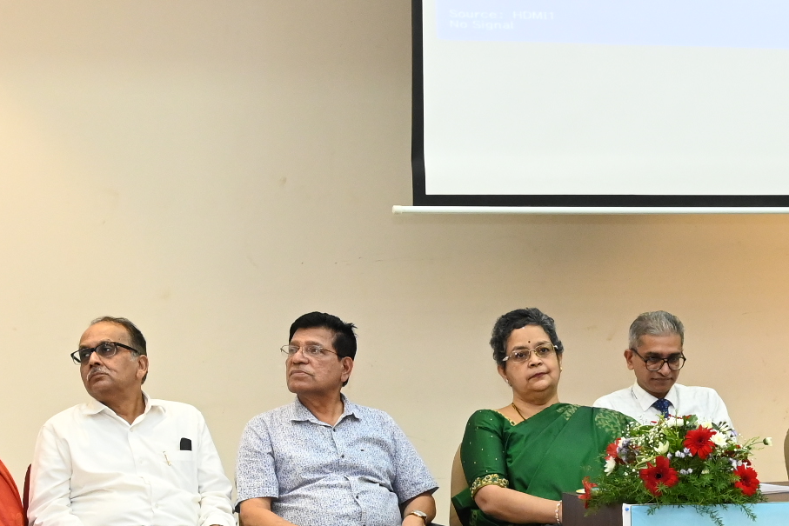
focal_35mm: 102
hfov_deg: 19.7
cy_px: 355
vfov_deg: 13.4
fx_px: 2228
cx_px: 719
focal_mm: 30.5
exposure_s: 1/100
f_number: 7.1
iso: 2500
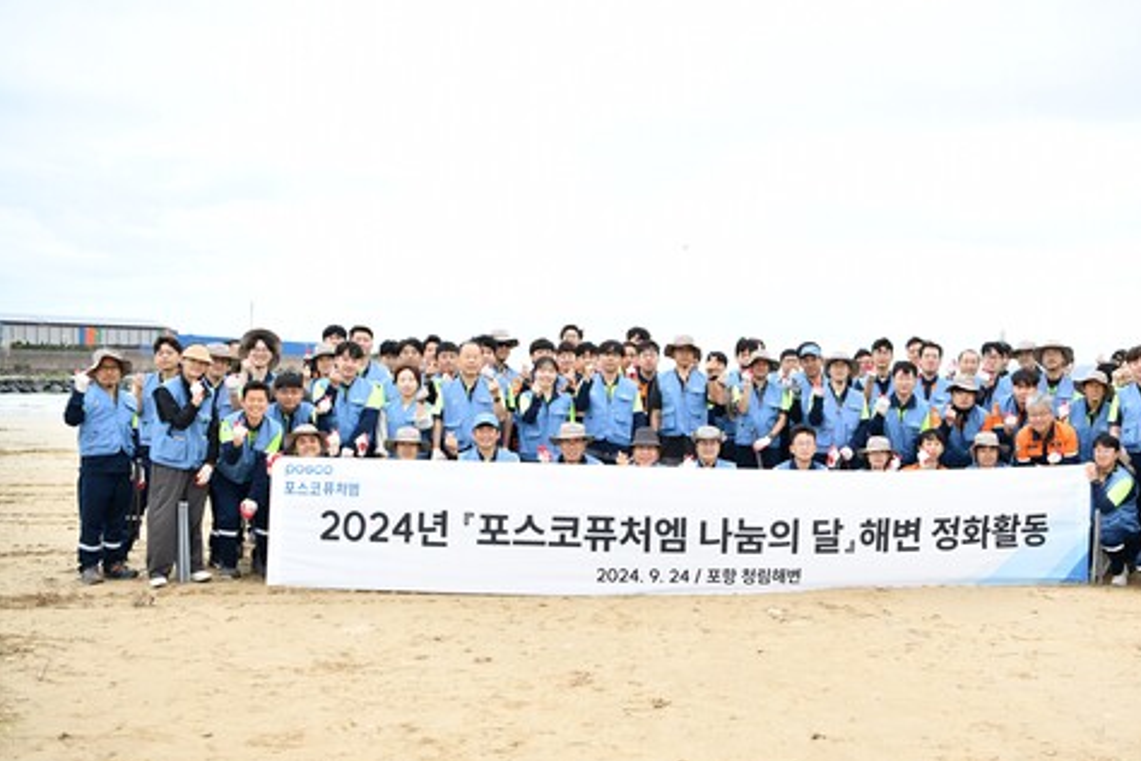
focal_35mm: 43
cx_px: 720
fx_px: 1363
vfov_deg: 31.2
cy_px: 431
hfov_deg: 45.0
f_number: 2.8
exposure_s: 1/640
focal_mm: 34
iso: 200
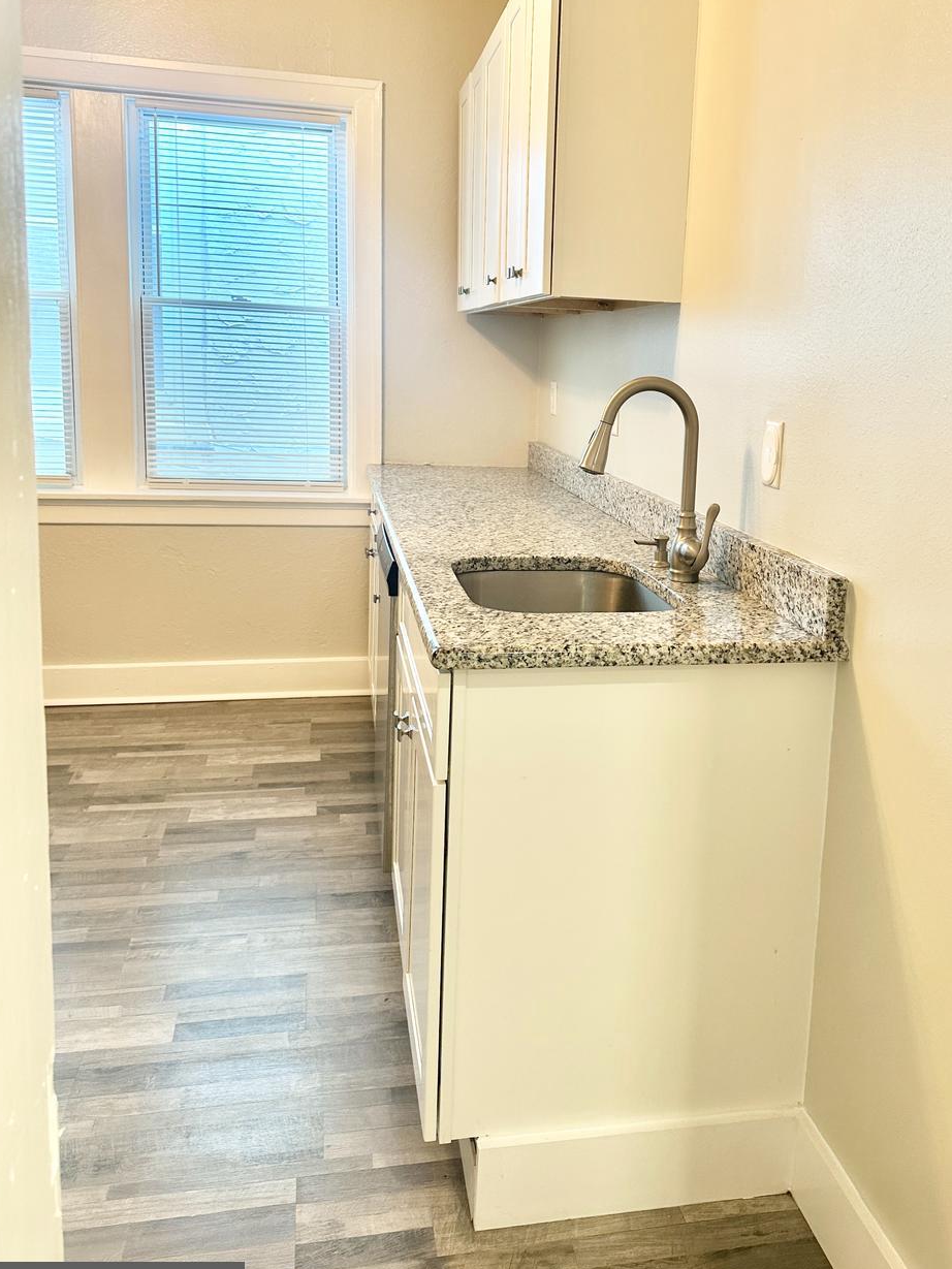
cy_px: 553
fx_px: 1100
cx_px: 581
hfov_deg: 46.5
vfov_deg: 59.8
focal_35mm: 30
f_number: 1.78
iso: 125
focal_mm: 6.86
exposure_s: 1/60
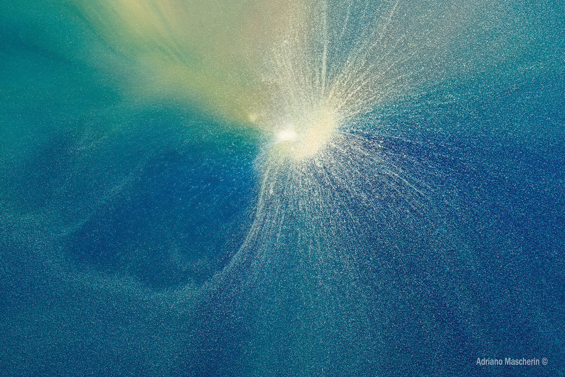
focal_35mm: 105
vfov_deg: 13.1
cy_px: 188
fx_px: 1648
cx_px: 282
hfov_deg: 19.4
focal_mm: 105
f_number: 16
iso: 100
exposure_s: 1/60
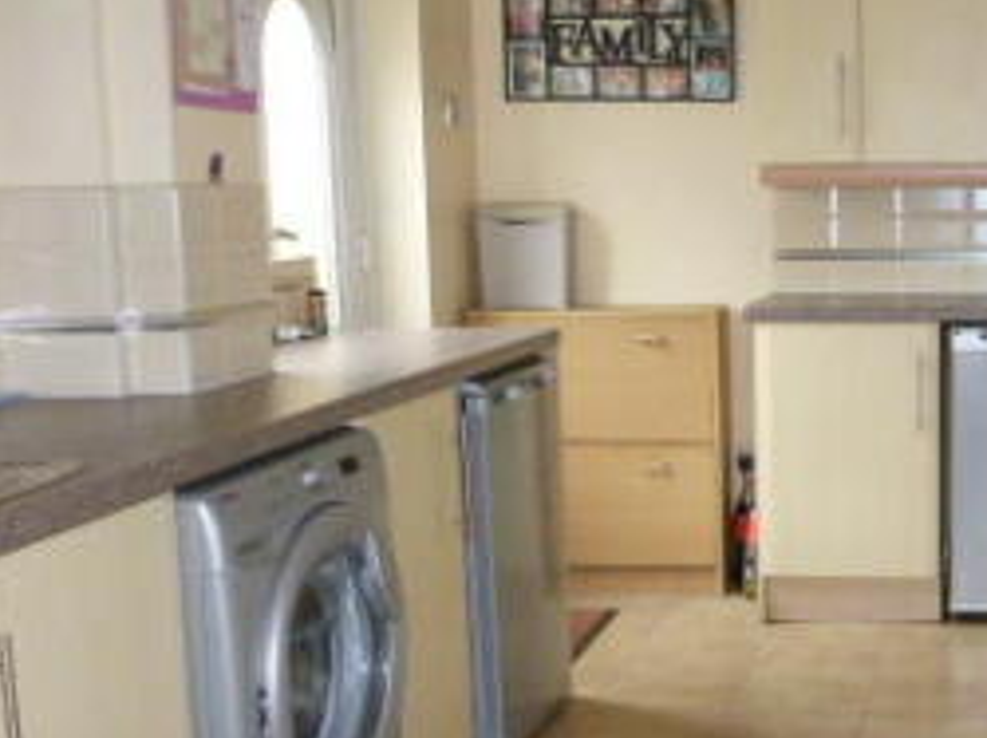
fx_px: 1595
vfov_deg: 26.0
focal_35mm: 56
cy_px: 440
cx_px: 886
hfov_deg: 32.7
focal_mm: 4.3
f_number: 3.3
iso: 640
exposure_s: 1/60
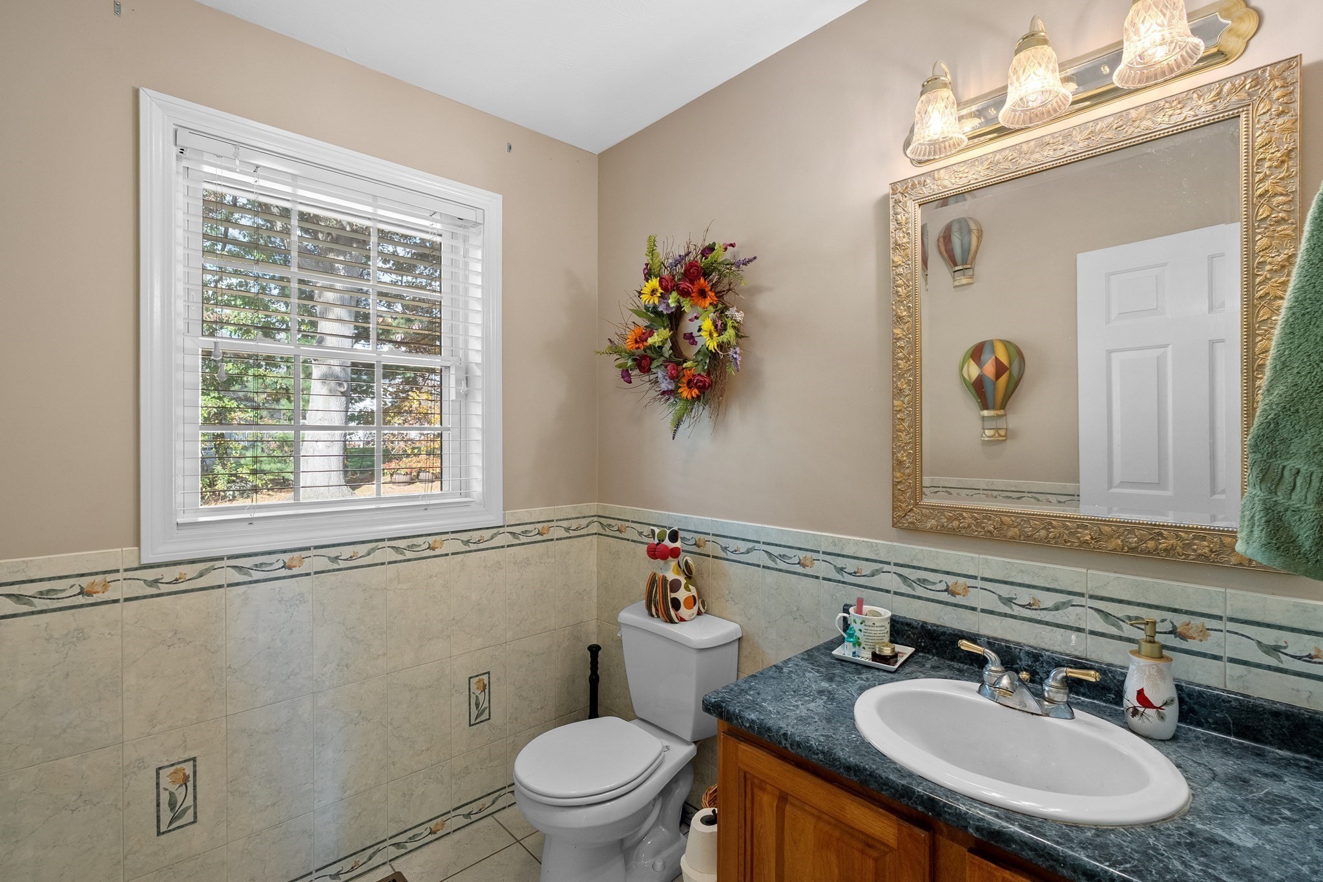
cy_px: 441
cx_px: 662
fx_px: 588
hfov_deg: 96.7
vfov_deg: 73.7
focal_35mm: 16
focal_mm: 16
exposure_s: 1/2
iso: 320
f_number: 8
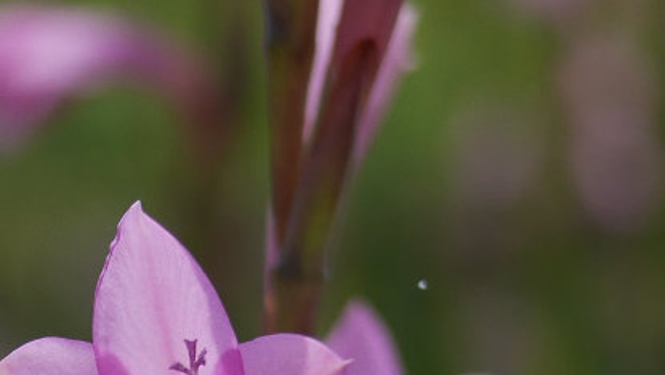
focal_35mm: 168
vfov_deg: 7.1
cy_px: 573
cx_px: -167
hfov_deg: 12.5
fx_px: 2964
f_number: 2
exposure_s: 1/8000
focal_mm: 20
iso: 200
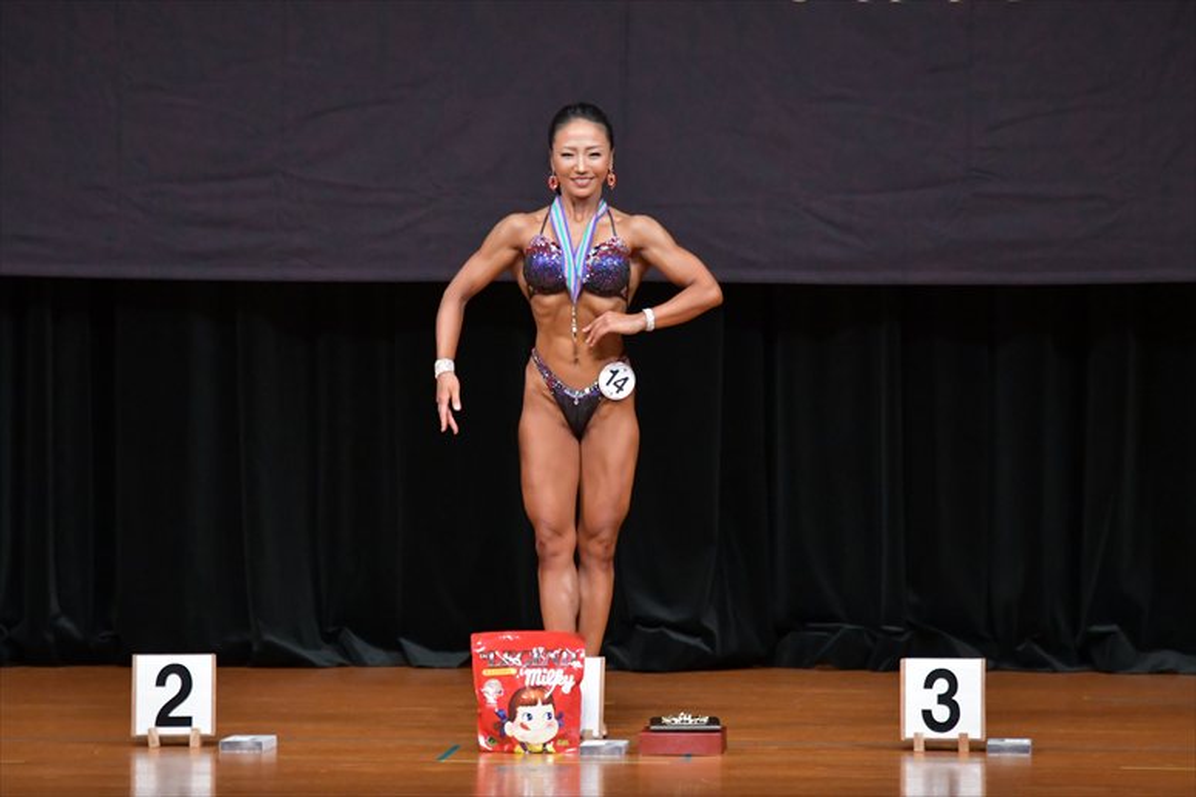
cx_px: 598
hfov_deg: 7.2
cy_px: 398
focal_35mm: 285
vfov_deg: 4.8
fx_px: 9464
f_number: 5.6
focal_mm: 190
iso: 4000
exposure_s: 1/400
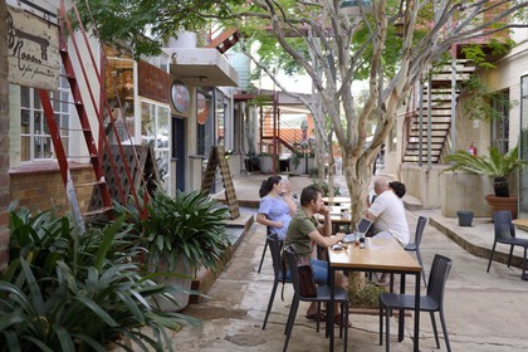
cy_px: 176
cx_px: 264
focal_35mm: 34
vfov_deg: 38.9
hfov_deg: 55.8
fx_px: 499
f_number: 2.8
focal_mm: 34
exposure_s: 1/250
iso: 800
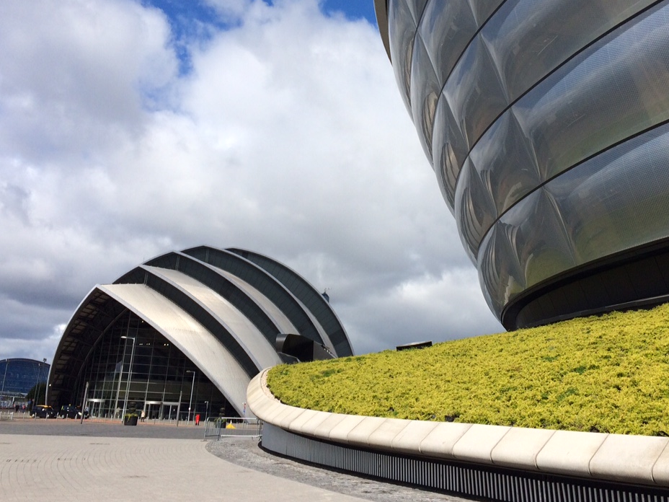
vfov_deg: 35.7
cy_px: 179
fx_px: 773
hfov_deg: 46.6
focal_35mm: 40
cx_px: 392
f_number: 2.2
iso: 32
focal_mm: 4.15
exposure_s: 1/3425
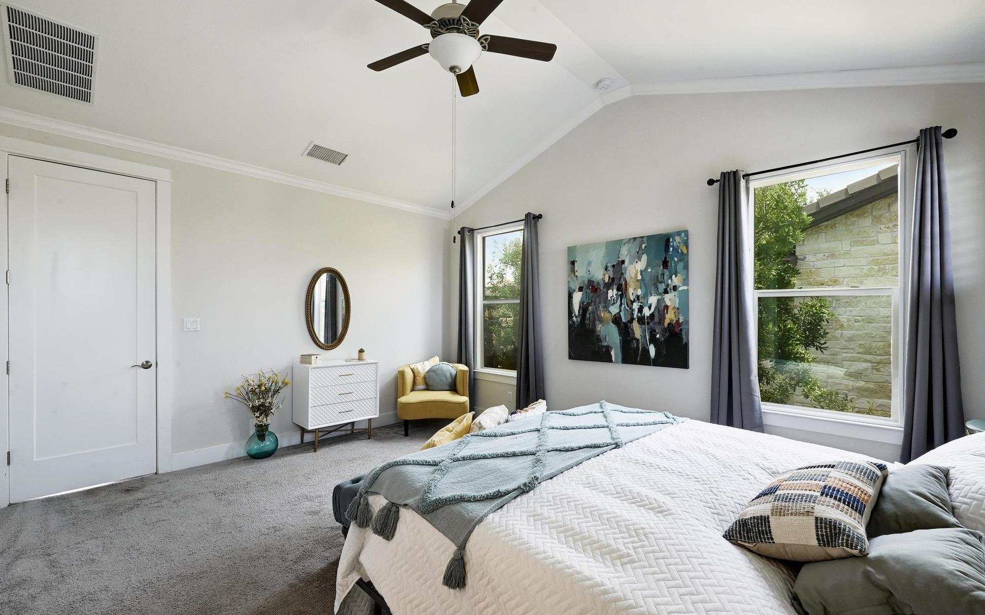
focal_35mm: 15
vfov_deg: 74.8
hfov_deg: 101.4
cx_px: 482
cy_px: 318
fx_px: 403
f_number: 13
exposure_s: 1/5
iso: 400
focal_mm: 14
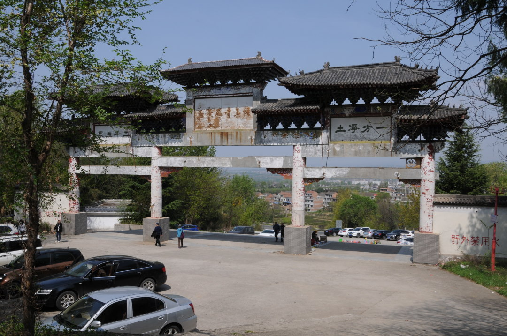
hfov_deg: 59.6
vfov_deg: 41.6
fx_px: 443
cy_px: 168
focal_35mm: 32
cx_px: 254
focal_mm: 21
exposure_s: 1/160
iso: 200
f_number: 16
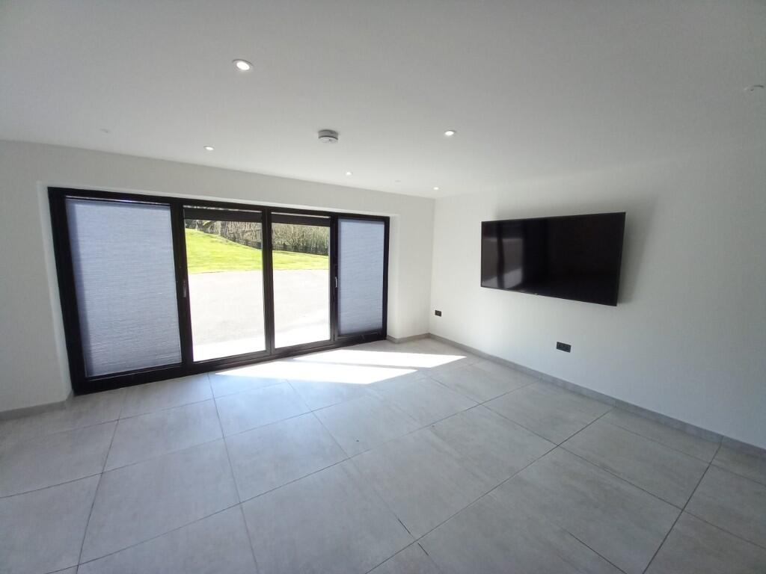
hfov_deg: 106.2
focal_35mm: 13
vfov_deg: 89.9
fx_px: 288
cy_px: 287
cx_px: 383
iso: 40
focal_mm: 1.13
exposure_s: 1/153
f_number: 2.2
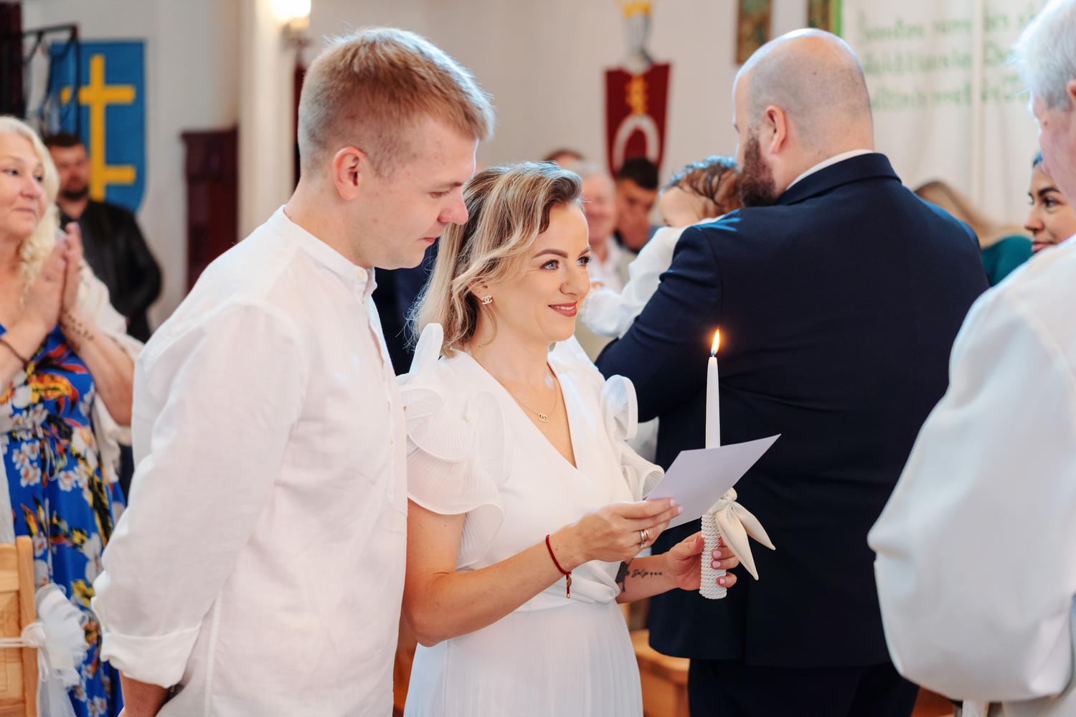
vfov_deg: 24.6
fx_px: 1644
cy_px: 358
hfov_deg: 36.2
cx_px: 538
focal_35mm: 55
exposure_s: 1/125
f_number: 2.5
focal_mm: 55
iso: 1250
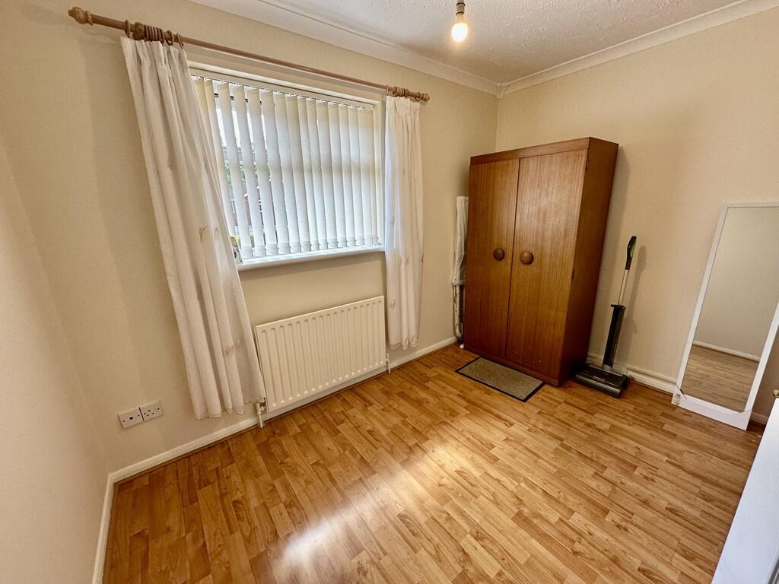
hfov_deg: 102.1
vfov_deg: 85.7
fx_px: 315
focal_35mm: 14
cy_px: 292
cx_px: 390
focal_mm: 2.22
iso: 80
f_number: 2.2
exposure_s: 1/100
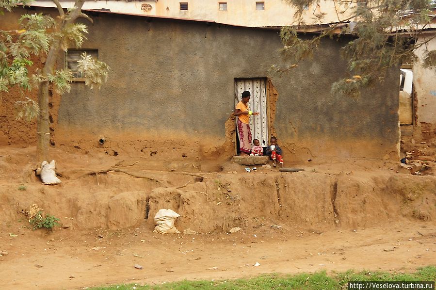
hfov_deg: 28.7
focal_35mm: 70
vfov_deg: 19.3
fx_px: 853
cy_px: 145
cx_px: 218
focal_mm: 47
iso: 250
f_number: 5
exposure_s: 1/80
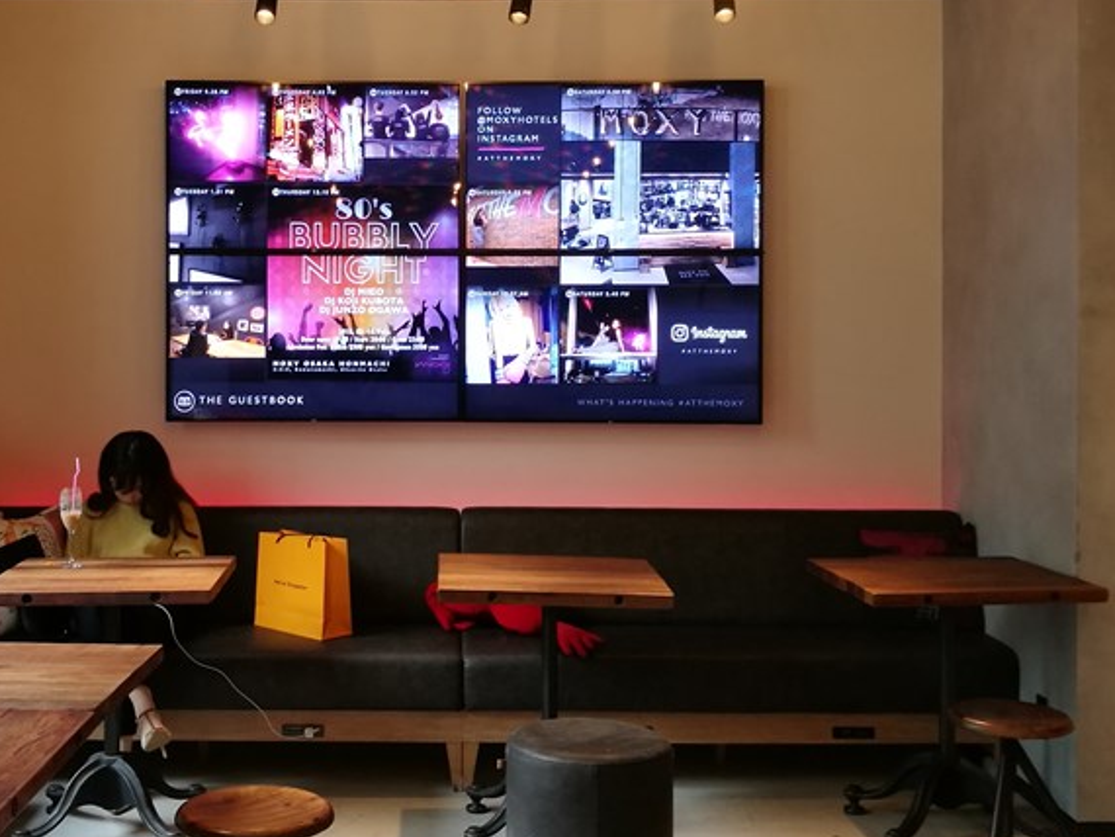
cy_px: 323
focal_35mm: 48
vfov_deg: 30.2
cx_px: 413
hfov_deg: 39.4
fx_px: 1547
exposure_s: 1/40
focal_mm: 4.5
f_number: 2.2
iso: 160
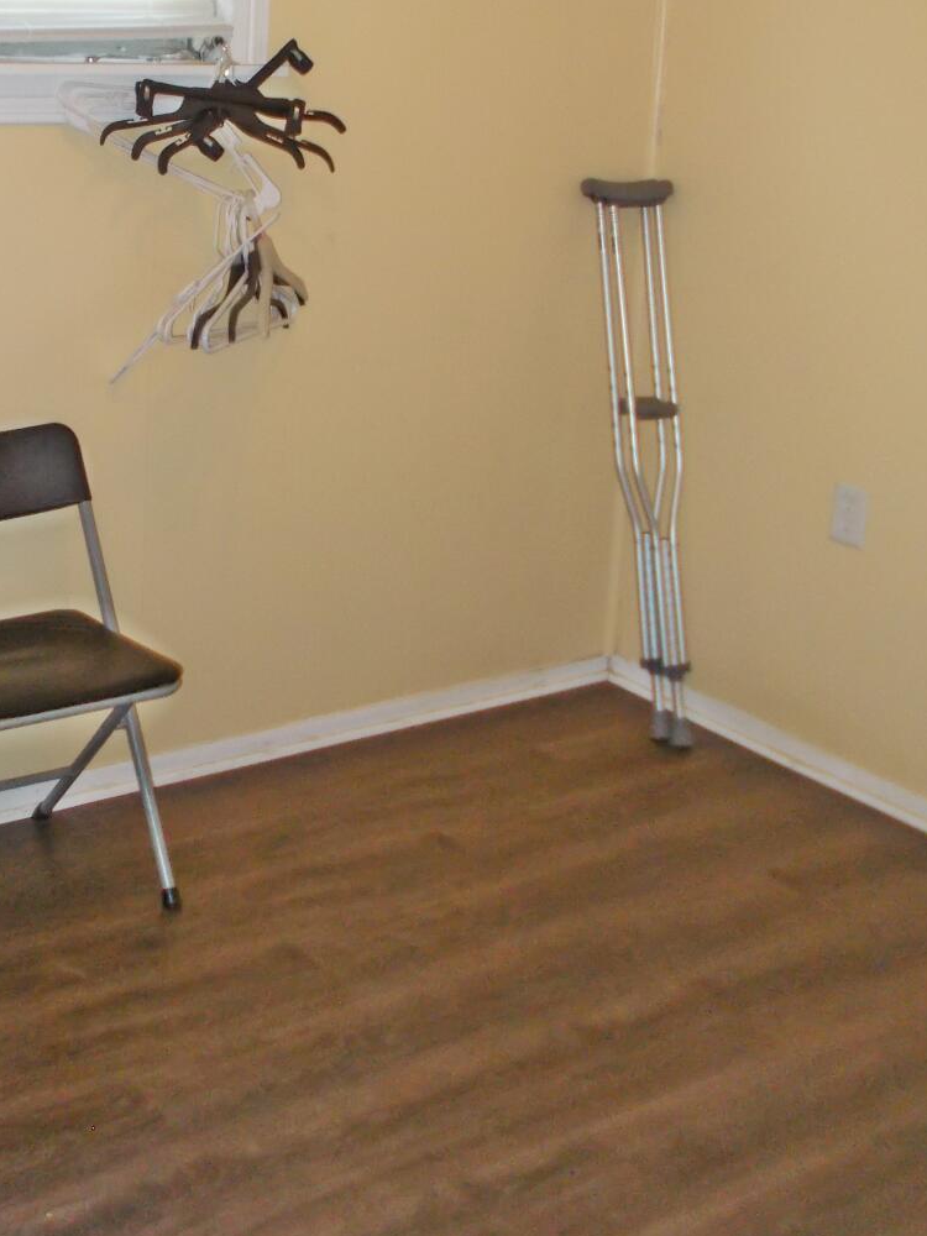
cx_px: 171
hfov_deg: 27.4
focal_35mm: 52
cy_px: 344
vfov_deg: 36.2
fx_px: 1857
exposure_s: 1/25
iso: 200
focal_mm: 4.6
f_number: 3.2
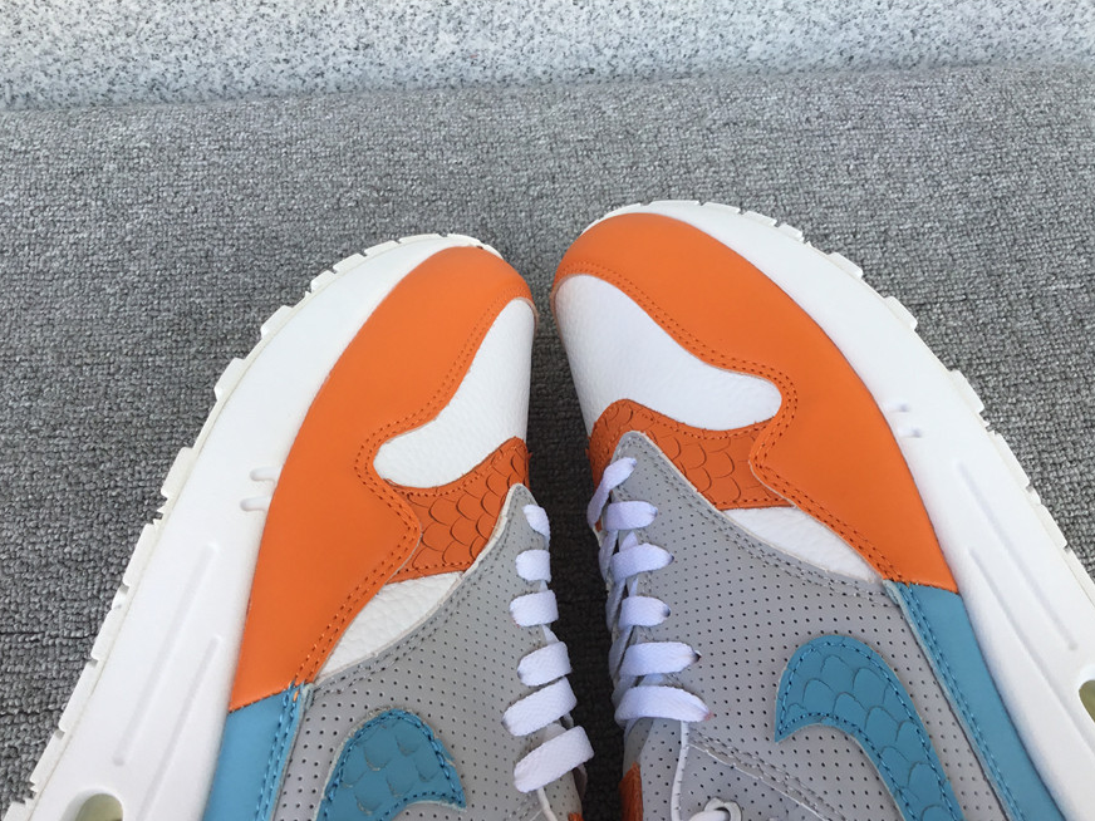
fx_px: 1012
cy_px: 421
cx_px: 540
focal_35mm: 32
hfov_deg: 56.8
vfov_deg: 44.2
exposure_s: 1/265
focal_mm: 3.3
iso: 25
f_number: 2.4
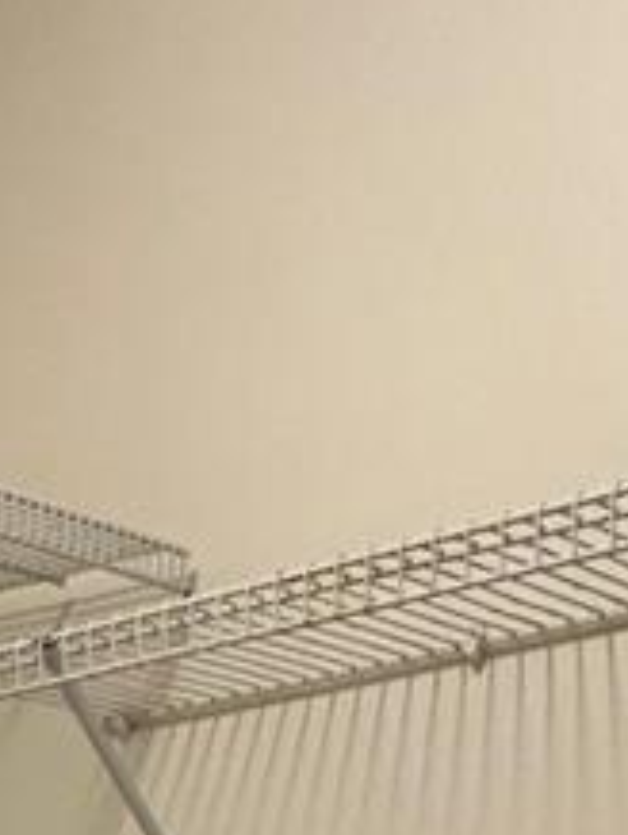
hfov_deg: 18.7
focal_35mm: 77
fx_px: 1859
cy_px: 1513
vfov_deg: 19.1
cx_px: 4
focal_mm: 2.22
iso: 200
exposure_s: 1/60
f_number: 2.2
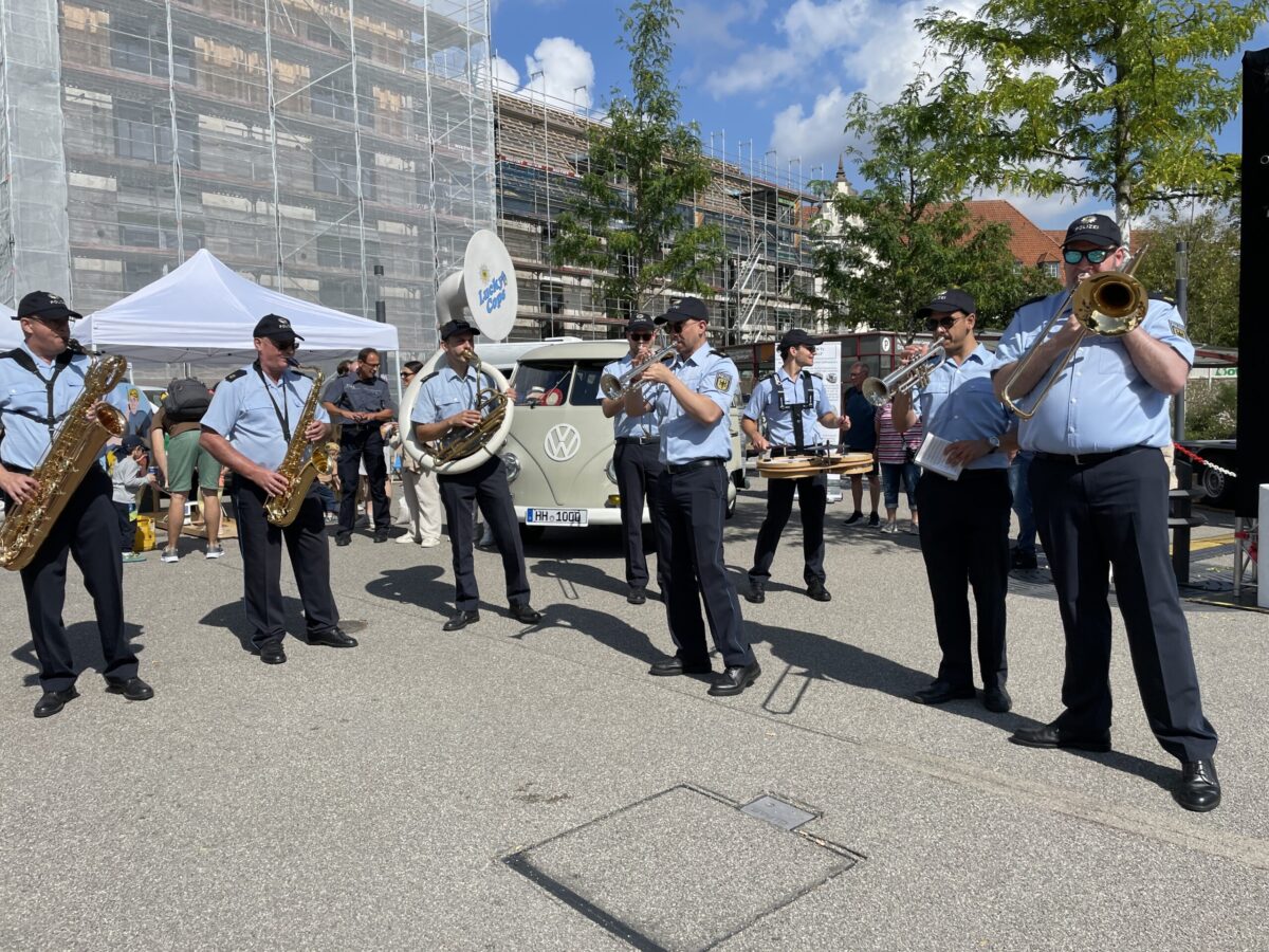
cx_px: 634
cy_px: 476
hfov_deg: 67.3
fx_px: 953
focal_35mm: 26
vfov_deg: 53.1
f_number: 1.6
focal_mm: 4.2
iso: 32
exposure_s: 1/4831
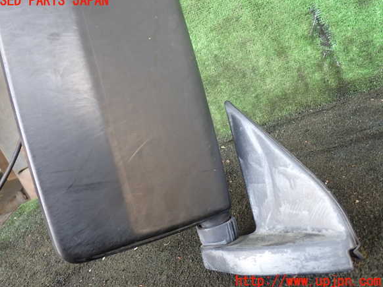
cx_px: 187
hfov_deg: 58.4
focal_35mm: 31
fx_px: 343
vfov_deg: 45.4
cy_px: 141
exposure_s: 1/50
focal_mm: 5.4
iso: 200
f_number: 2.3
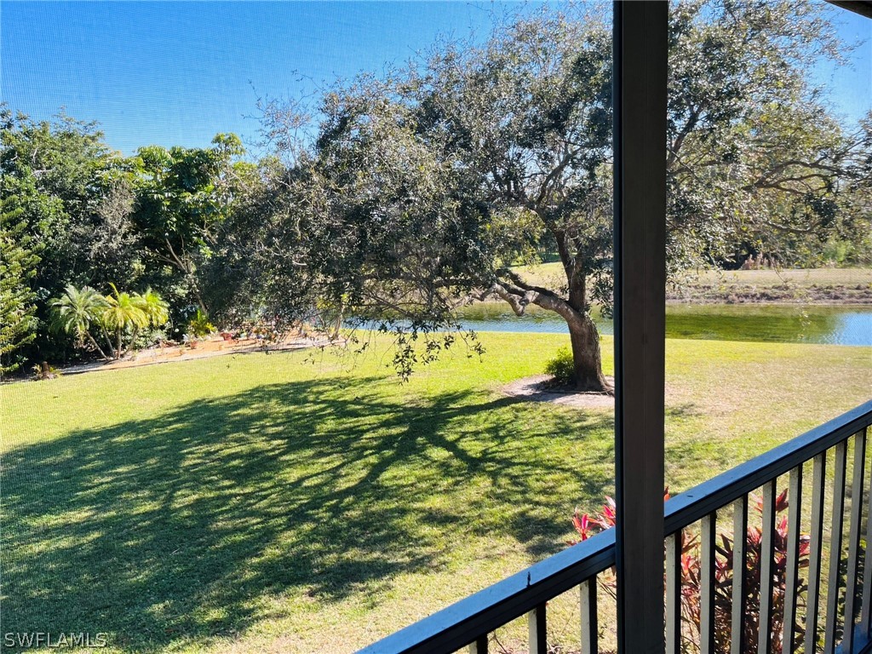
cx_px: 436
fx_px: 655
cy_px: 327
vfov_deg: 53.1
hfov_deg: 67.3
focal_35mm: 26
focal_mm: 5.1
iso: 50
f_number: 1.6
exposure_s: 1/443
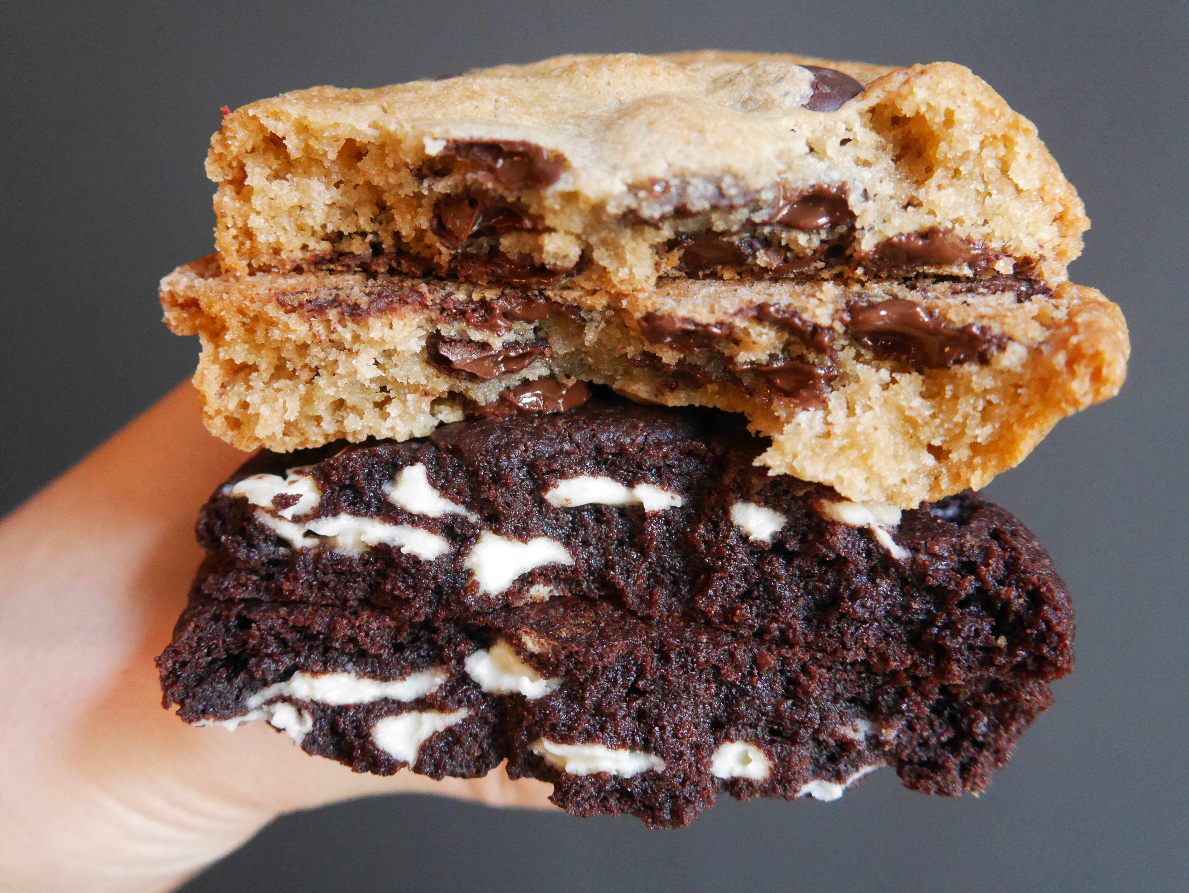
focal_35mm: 40
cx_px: 594
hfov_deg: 46.8
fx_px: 1375
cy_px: 446
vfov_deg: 36.0
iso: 3200
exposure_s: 1/40
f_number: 4.5
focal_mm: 20
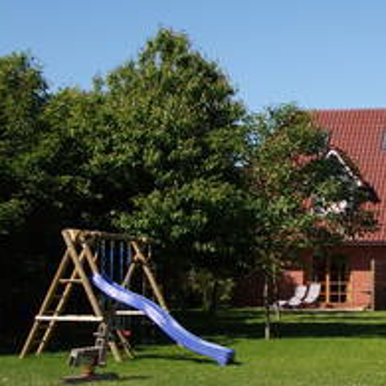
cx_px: 376
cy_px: 228
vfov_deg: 19.5
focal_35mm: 89
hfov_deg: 19.0
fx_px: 1123
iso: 80
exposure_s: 1/320
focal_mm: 8.2
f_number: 5
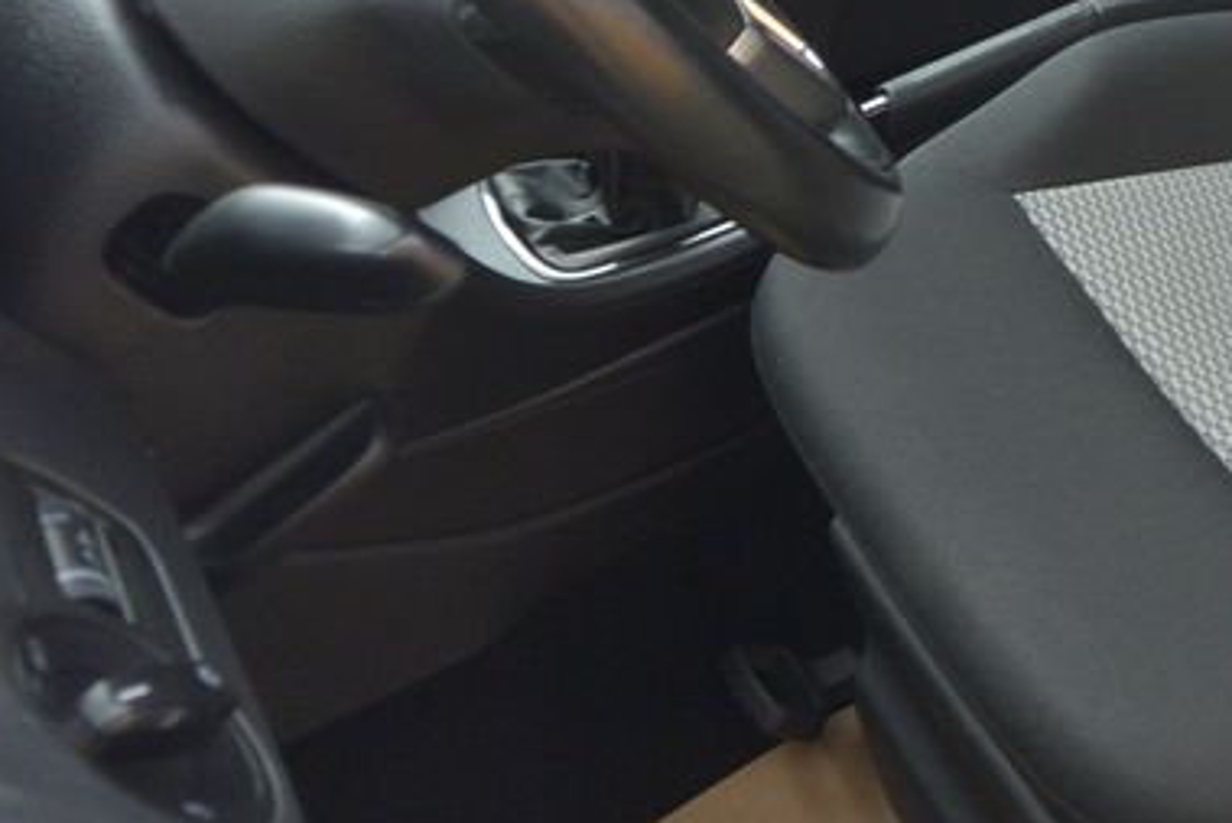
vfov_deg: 18.1
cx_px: 1583
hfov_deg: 24.4
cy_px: -67
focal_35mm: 73
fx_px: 2499
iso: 220
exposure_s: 1/125
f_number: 3.5
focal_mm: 10
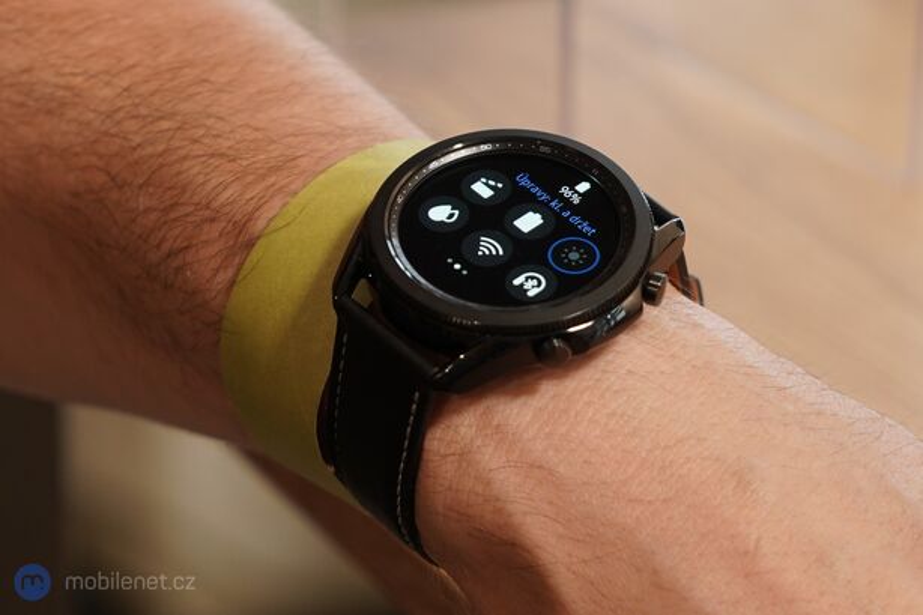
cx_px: 462
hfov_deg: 34.5
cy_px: 308
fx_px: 1487
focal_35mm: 58
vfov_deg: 23.4
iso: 200
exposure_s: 1/80
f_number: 4
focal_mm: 58
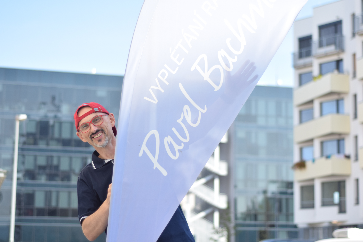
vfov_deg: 18.2
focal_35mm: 75
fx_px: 756
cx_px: 182
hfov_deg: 27.0
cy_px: 121
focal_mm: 50
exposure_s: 1/4000
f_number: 2.2
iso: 400
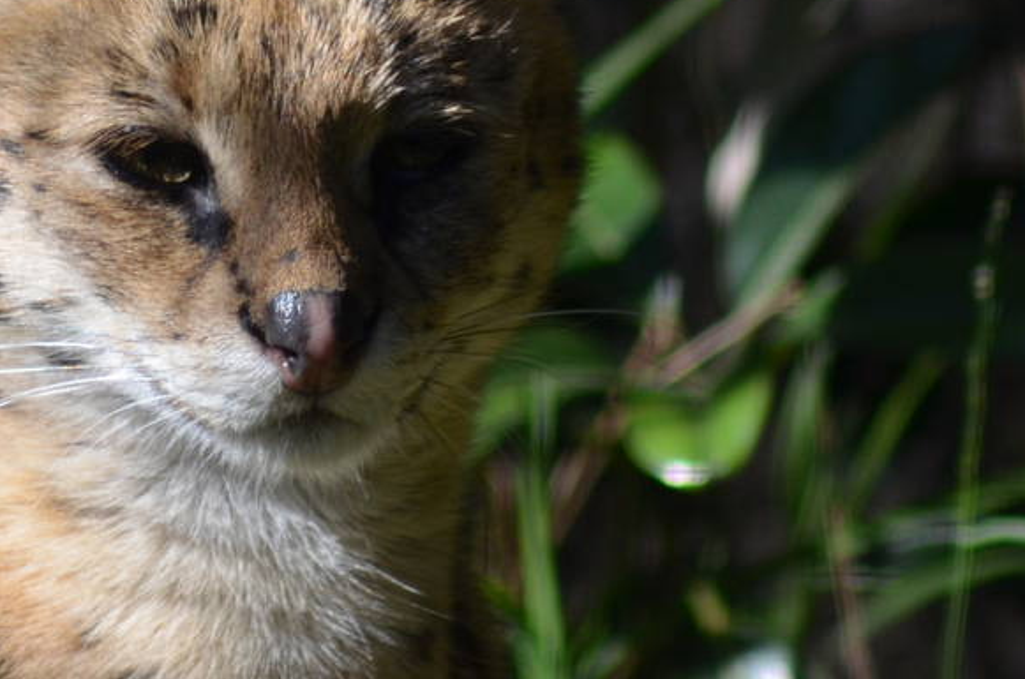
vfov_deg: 1.2
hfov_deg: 1.8
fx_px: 32879
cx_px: 476
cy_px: 203
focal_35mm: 1157
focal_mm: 280
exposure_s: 1/1000
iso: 450
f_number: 5.3
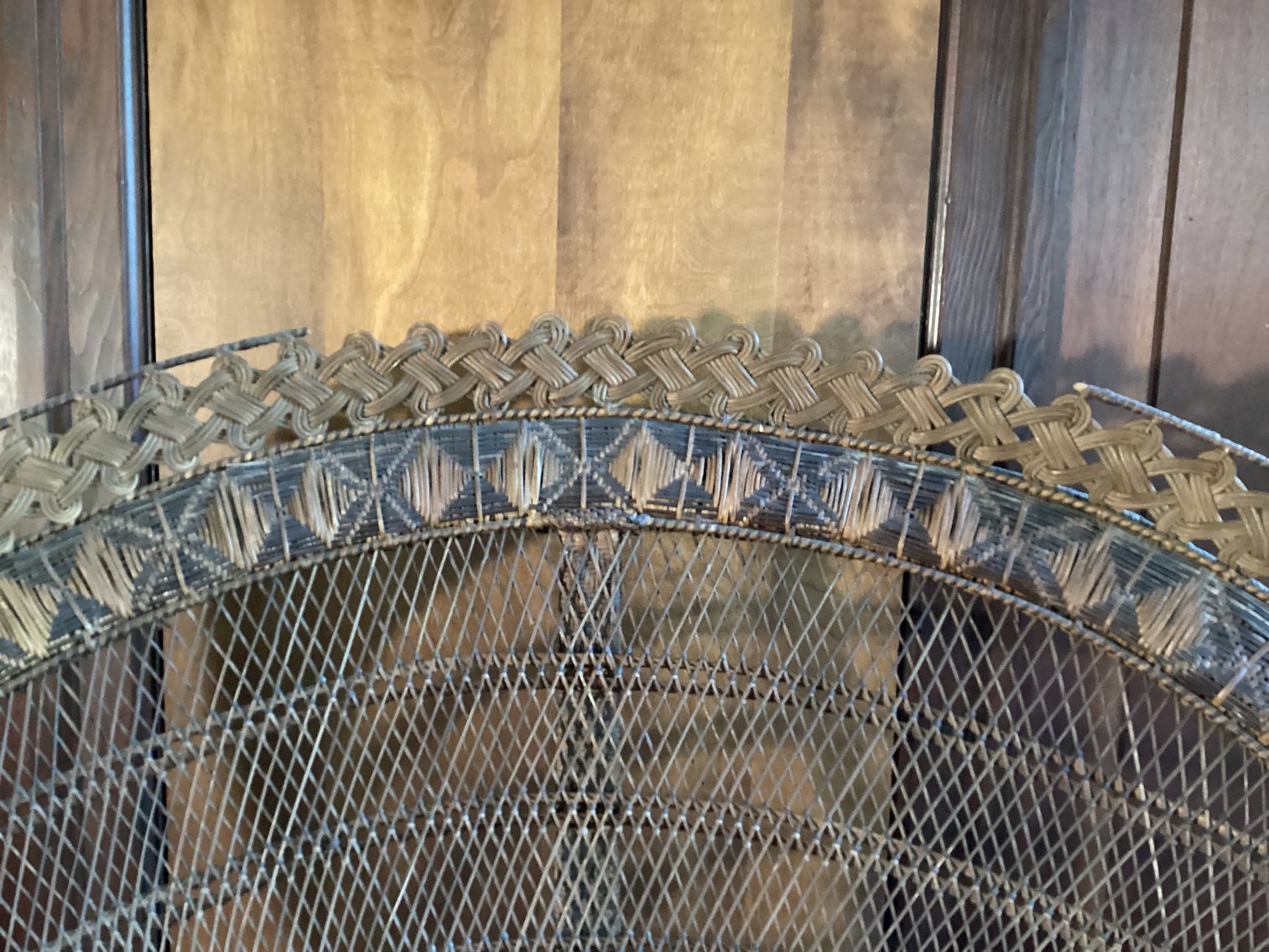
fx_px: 1137
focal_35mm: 31
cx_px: 634
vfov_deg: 45.4
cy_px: 476
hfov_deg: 58.3
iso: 640
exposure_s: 1/20
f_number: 2.4
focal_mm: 3.3
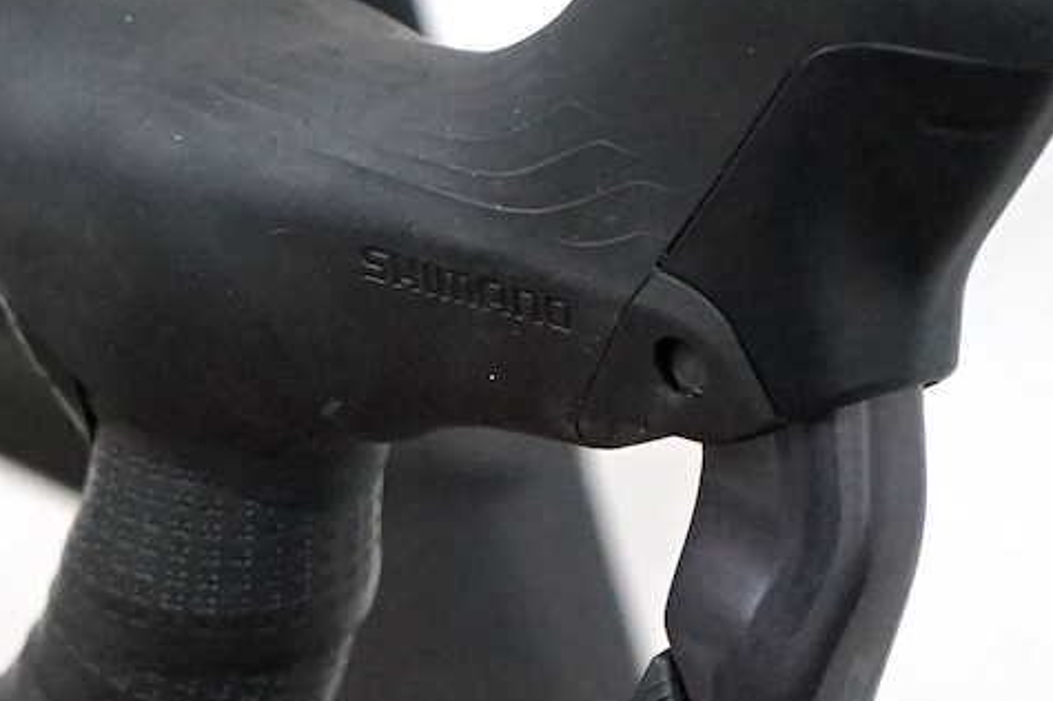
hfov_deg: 12.2
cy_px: 473
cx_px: 477
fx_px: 4910
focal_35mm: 168
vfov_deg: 8.2
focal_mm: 38
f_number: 4.5
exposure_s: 1/160
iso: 2500
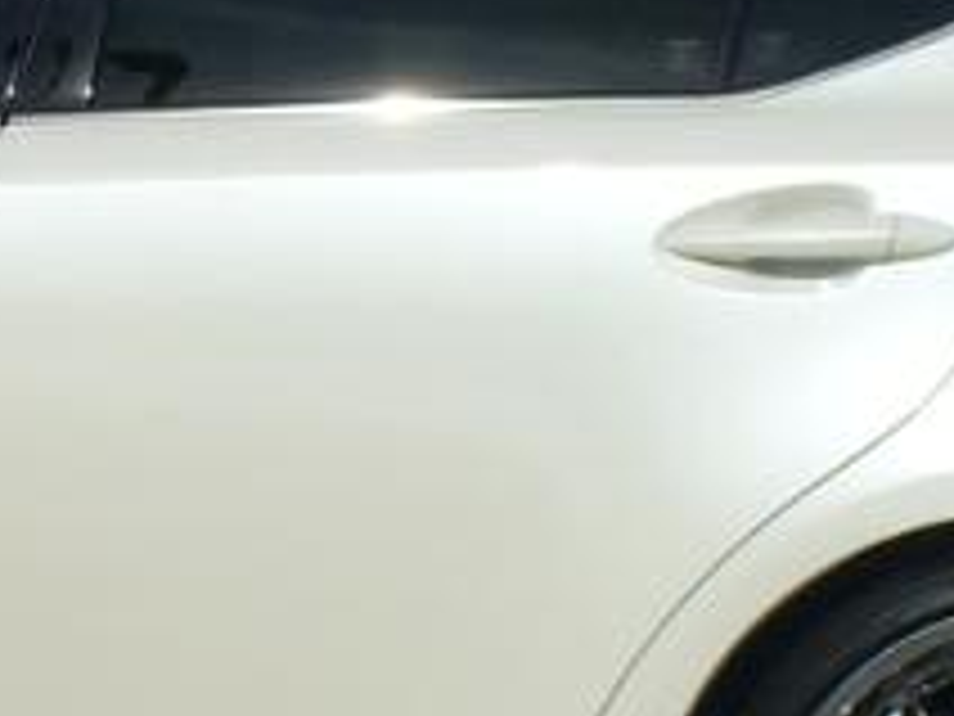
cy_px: 482
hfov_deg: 11.2
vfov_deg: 8.4
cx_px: 148
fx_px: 4850
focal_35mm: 176
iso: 80
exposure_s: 1/800
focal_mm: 6.1
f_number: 5.6
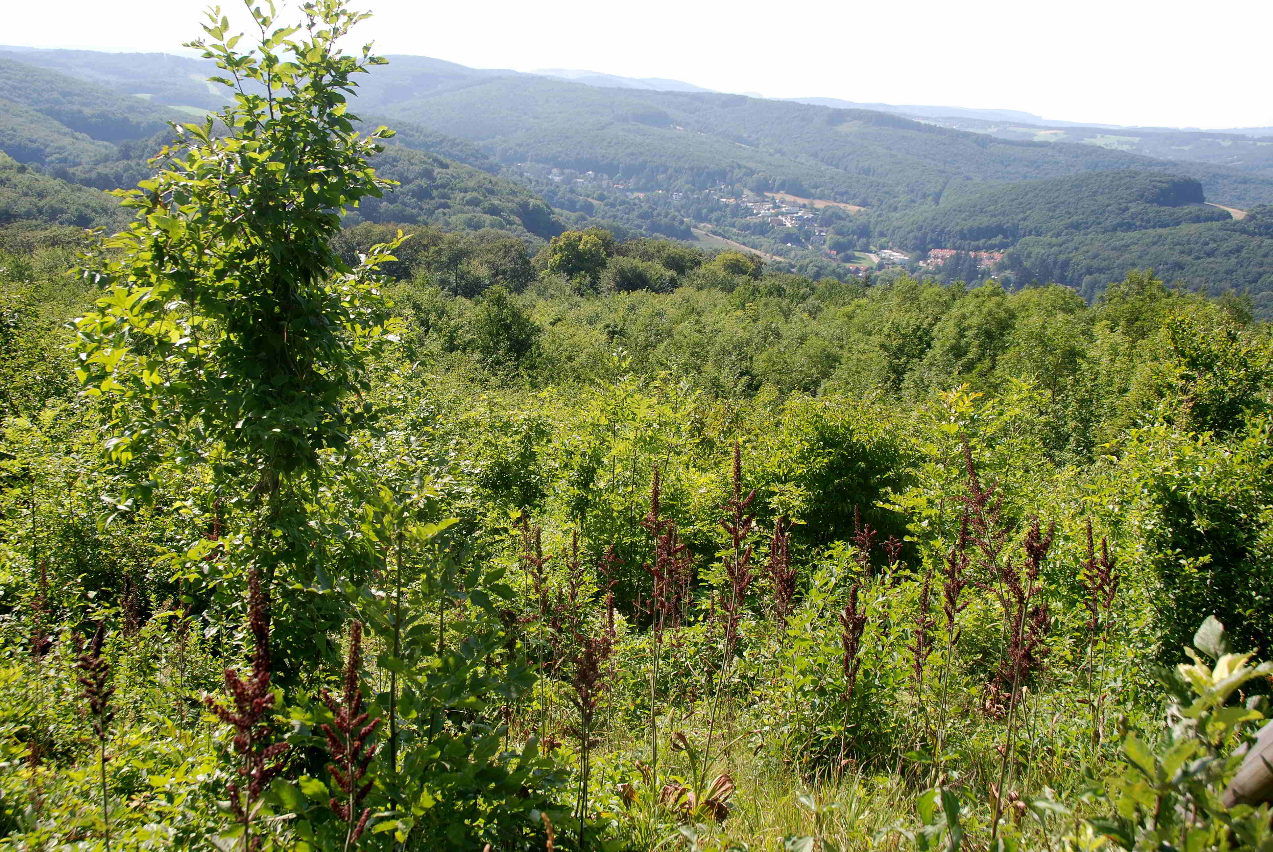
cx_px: 636
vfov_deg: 37.0
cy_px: 426
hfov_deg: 53.1
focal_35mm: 36
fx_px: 1275
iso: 100
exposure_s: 1/160
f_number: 6.3
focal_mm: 24
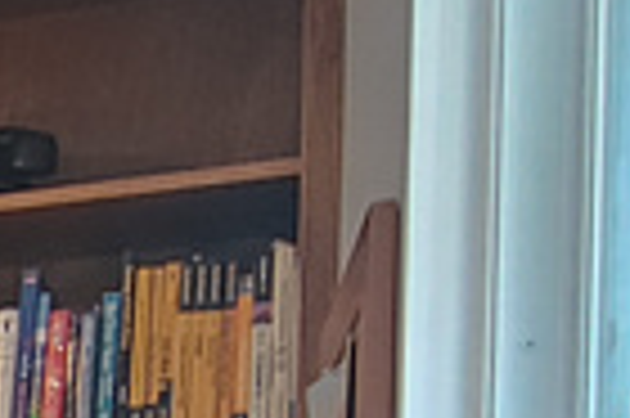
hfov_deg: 11.5
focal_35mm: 122
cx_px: -1156
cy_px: 921
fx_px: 2132
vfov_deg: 10.1
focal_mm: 2.18
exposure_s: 1/24
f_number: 1.9
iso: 300
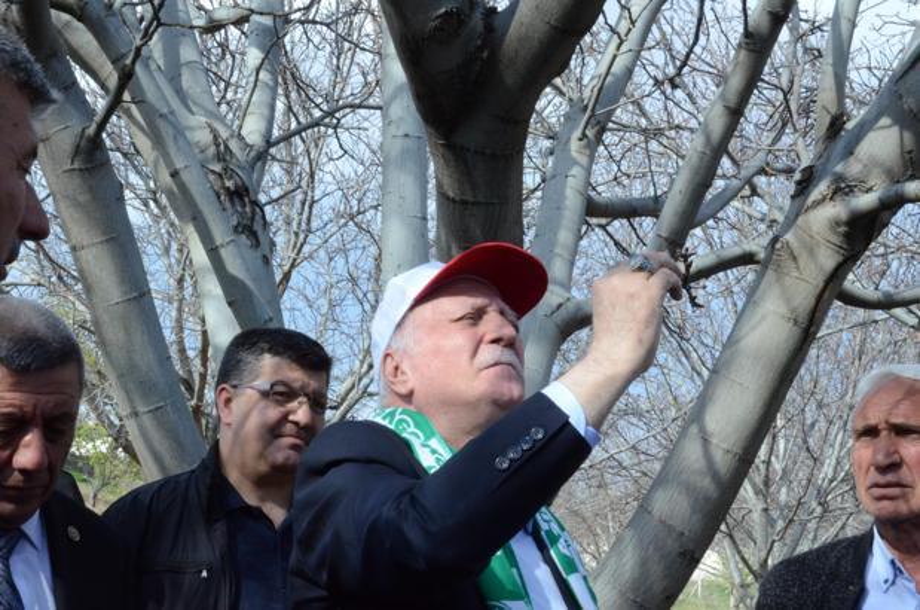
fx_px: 1721
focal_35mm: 68
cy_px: 305
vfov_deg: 20.1
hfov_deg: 29.9
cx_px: 460
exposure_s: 1/125
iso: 1600
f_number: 29
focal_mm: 45
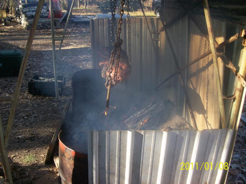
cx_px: 123
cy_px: 92
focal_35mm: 36
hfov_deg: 51.4
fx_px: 256
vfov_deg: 39.6
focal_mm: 6
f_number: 2.7
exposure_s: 1/154
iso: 80
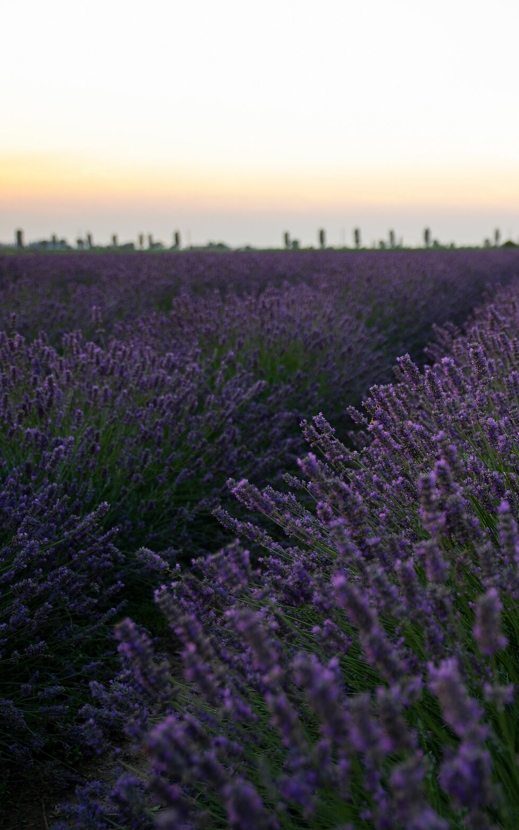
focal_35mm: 56
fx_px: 1267
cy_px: 409
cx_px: 567
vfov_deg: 36.3
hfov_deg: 21.9
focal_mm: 36
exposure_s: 1/60
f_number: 2.8
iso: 100
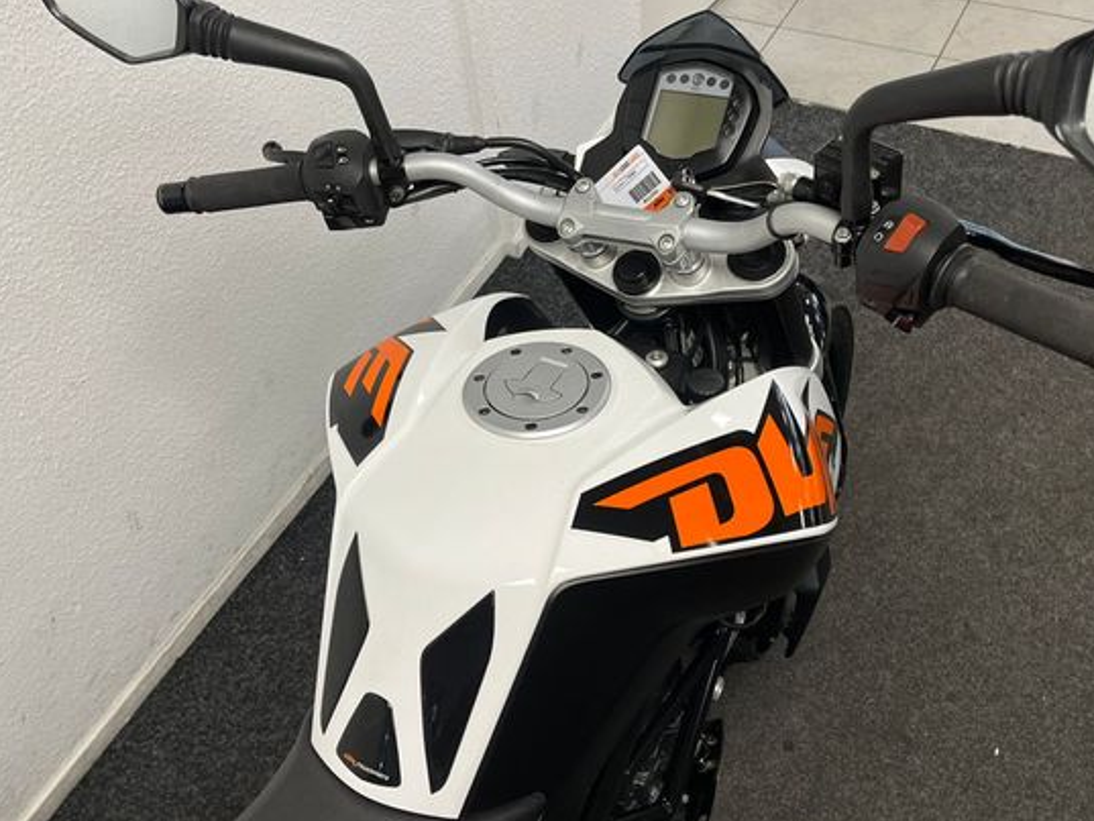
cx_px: 564
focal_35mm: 31
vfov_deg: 45.5
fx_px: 980
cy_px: 416
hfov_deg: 58.3
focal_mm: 5.1
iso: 125
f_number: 1.6
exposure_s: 1/100
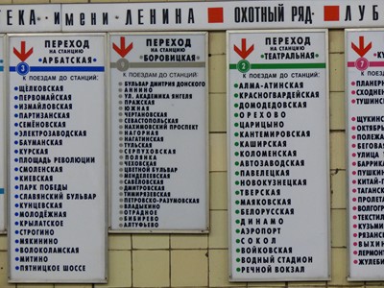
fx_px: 1287
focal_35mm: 116
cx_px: 192
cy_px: 144
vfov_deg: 12.8
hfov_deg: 17.0
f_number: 2.8
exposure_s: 1/125
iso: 800
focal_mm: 20.9
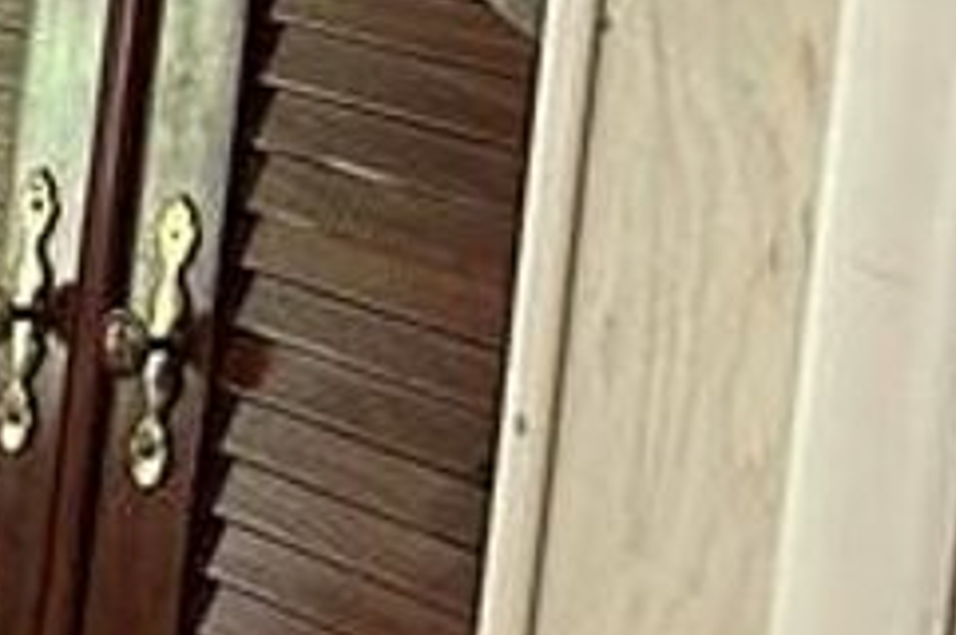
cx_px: -1882
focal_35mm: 157
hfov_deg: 10.0
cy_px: -145
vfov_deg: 8.6
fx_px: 4164
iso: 250
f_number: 1.78
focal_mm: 6.86
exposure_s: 1/60
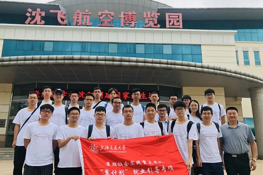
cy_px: 100
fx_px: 219
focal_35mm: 30
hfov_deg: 61.9
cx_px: 128
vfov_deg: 43.5
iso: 20
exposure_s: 1/760
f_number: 1.8
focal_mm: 3.99
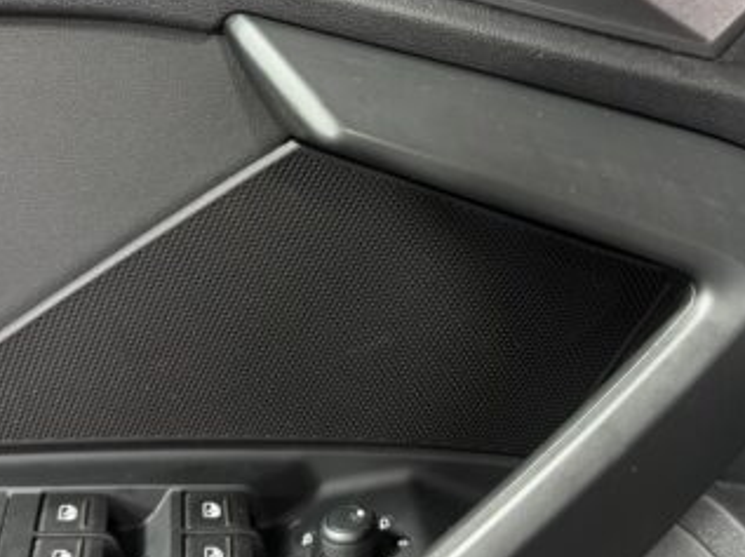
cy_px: 175
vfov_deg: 30.5
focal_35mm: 47
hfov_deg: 40.5
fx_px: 1010
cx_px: 353
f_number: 1.78
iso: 800
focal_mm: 6.76
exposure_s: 1/33
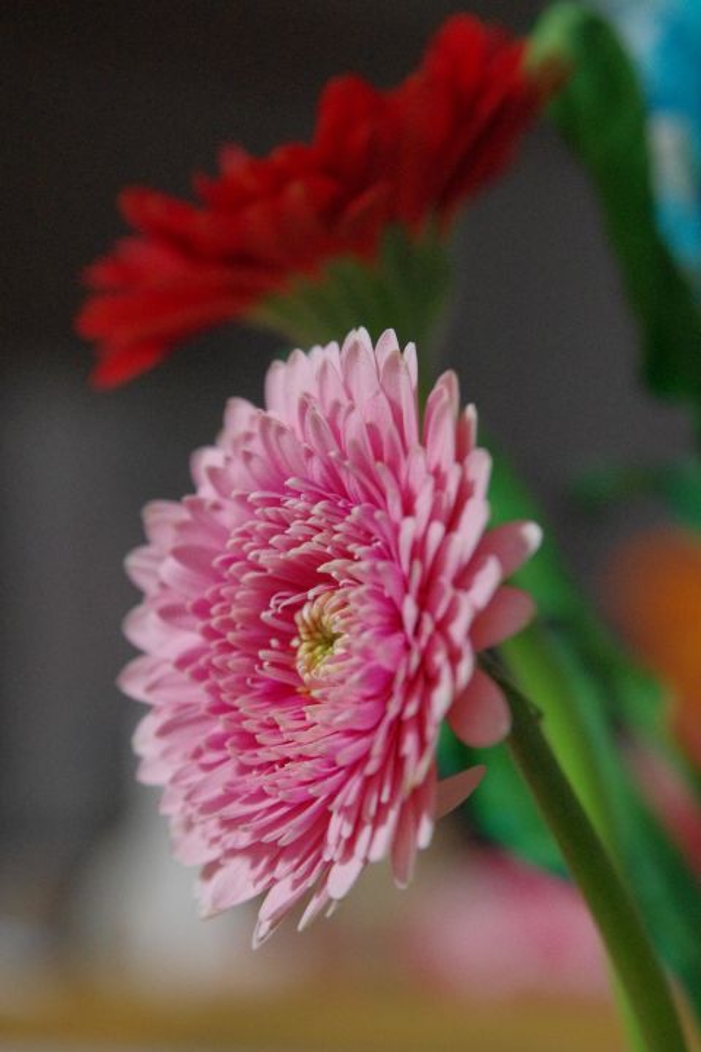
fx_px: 3271
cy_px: 526
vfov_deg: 18.3
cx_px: 350
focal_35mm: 112
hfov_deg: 12.2
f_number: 4.5
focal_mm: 75
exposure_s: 1/60
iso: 3200
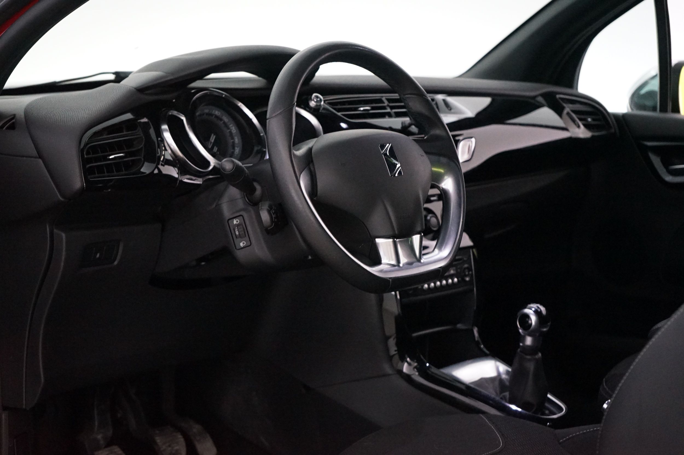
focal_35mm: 70
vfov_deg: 19.4
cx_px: 342
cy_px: 228
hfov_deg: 28.9
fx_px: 1329
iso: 6400
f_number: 5.6
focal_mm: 70
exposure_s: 1/40
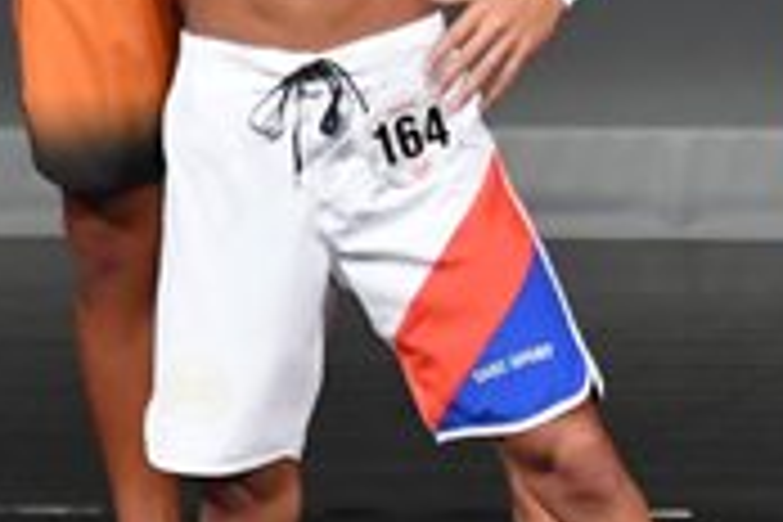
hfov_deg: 1.5
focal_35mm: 1334
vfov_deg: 1.0
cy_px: -94
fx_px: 29012
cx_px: 1420
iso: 4000
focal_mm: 200
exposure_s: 1/400
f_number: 5.6
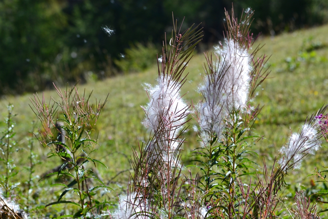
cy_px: 110
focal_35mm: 270
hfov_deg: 7.6
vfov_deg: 5.1
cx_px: 164
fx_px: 2459
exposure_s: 1/400
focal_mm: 180
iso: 400
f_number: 11
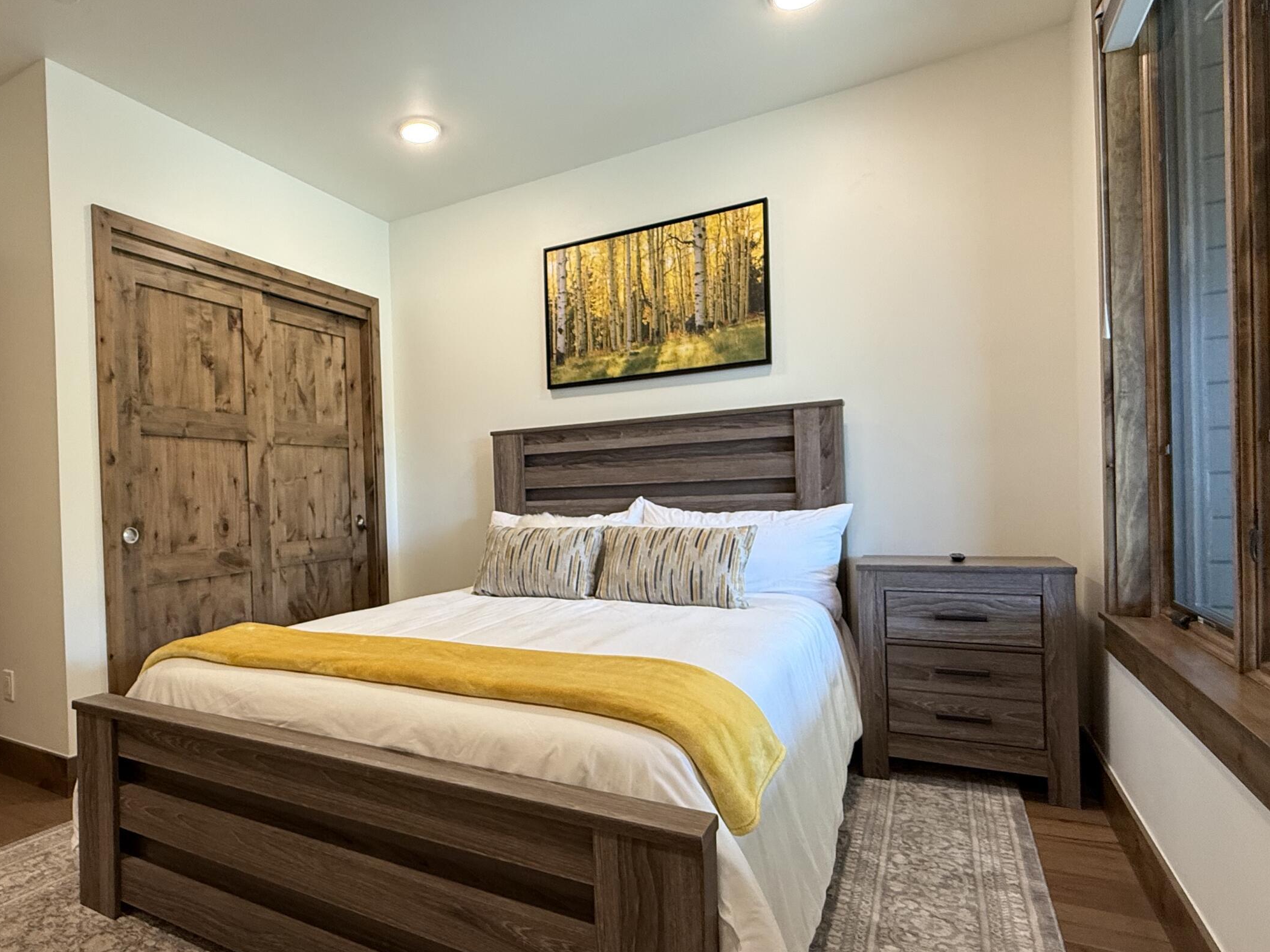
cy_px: 504
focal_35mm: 20
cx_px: 484
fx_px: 734
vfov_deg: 65.9
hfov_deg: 80.4
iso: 200
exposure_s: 1/120
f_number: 2.2
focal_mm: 2.22
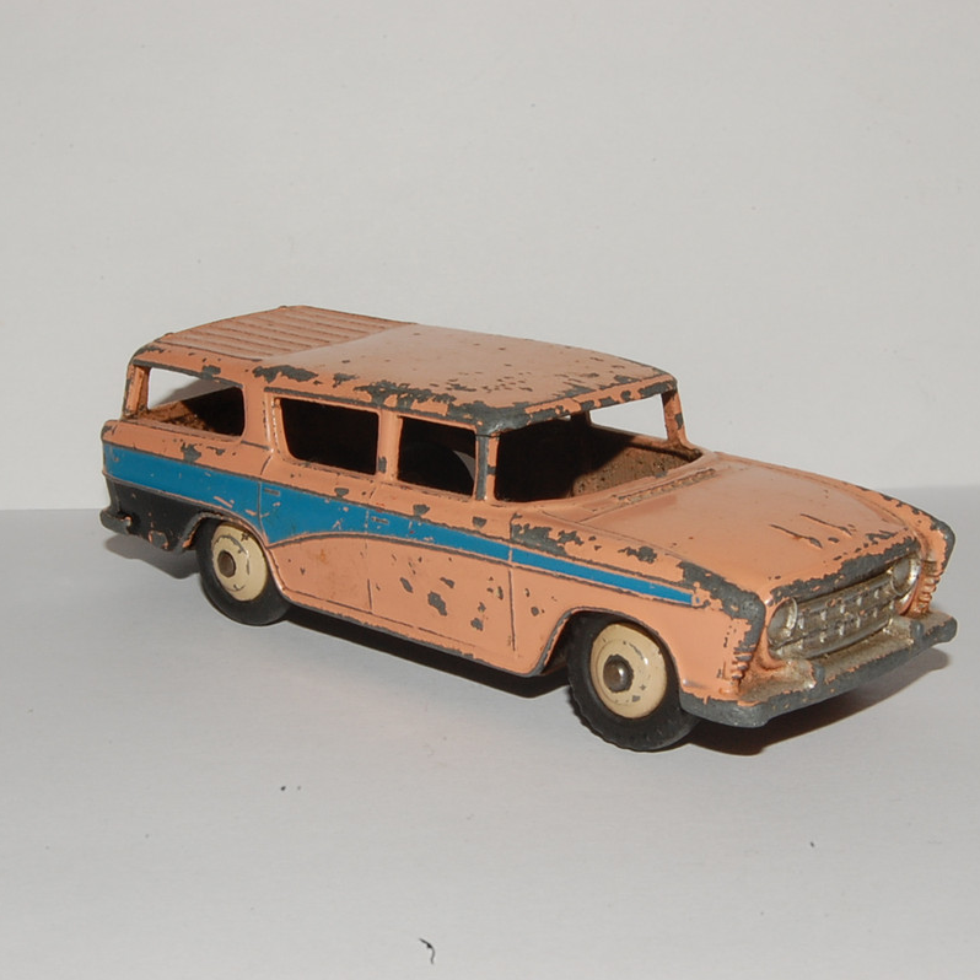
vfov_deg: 23.7
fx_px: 2338
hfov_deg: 23.7
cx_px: 488
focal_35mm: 73
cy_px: 490
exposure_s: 1/60
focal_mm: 38
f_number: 25
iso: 400
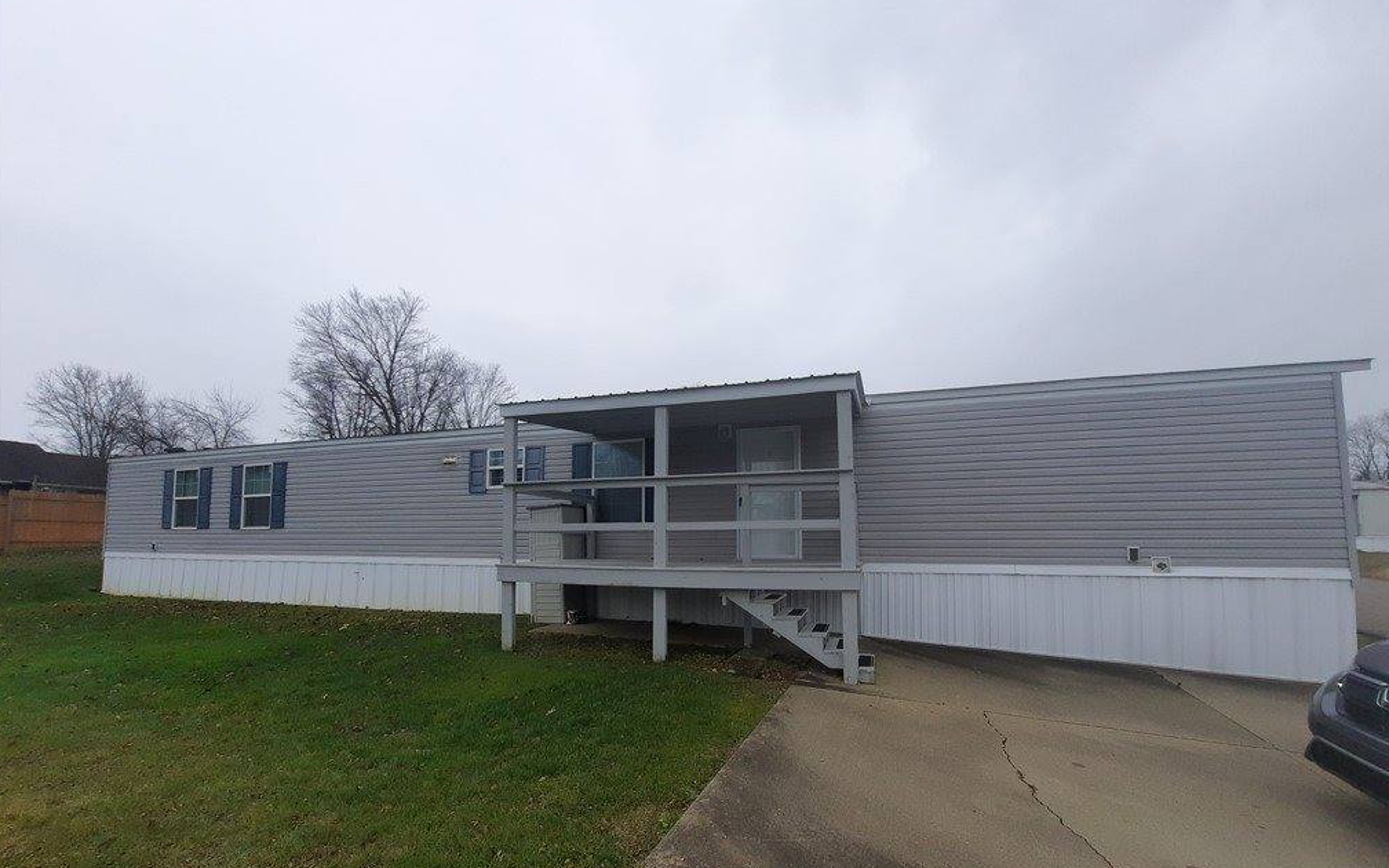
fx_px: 530
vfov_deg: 78.3
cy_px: 488
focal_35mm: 14
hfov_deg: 105.3
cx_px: 697
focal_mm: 1.74
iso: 40
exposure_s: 1/136
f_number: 2.2
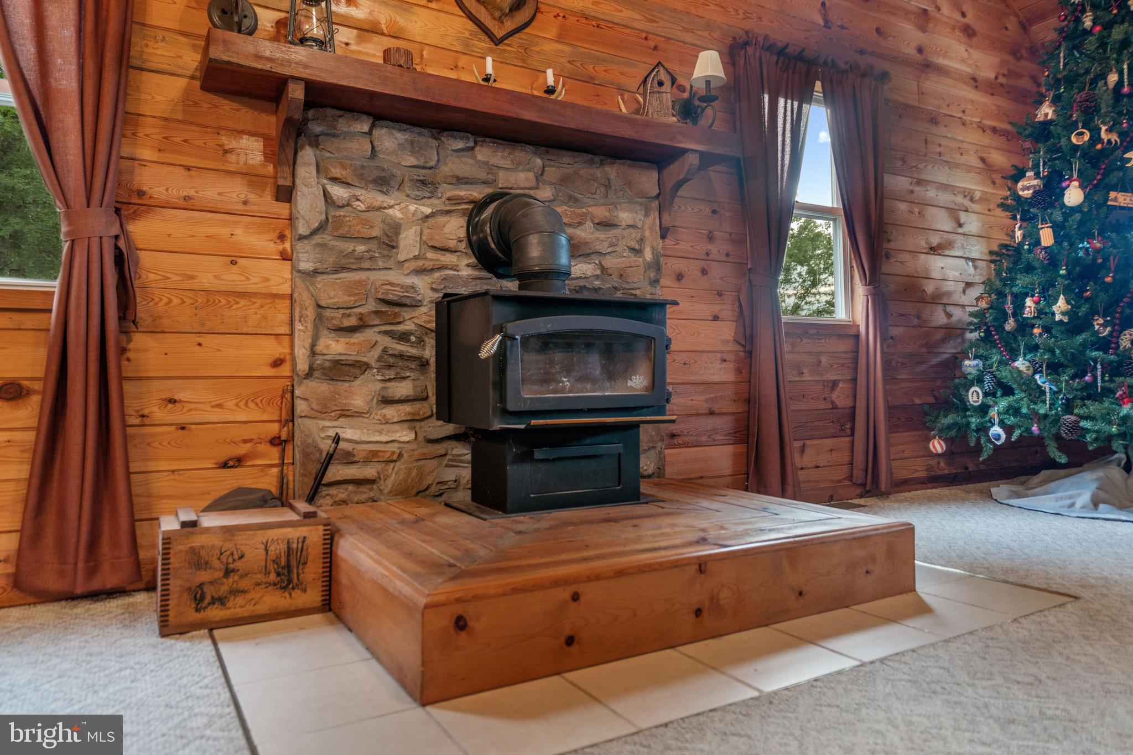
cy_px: 378
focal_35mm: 23
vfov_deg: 55.1
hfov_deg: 76.1
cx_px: 566
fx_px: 724
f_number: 4
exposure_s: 1/6
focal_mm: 23
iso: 125
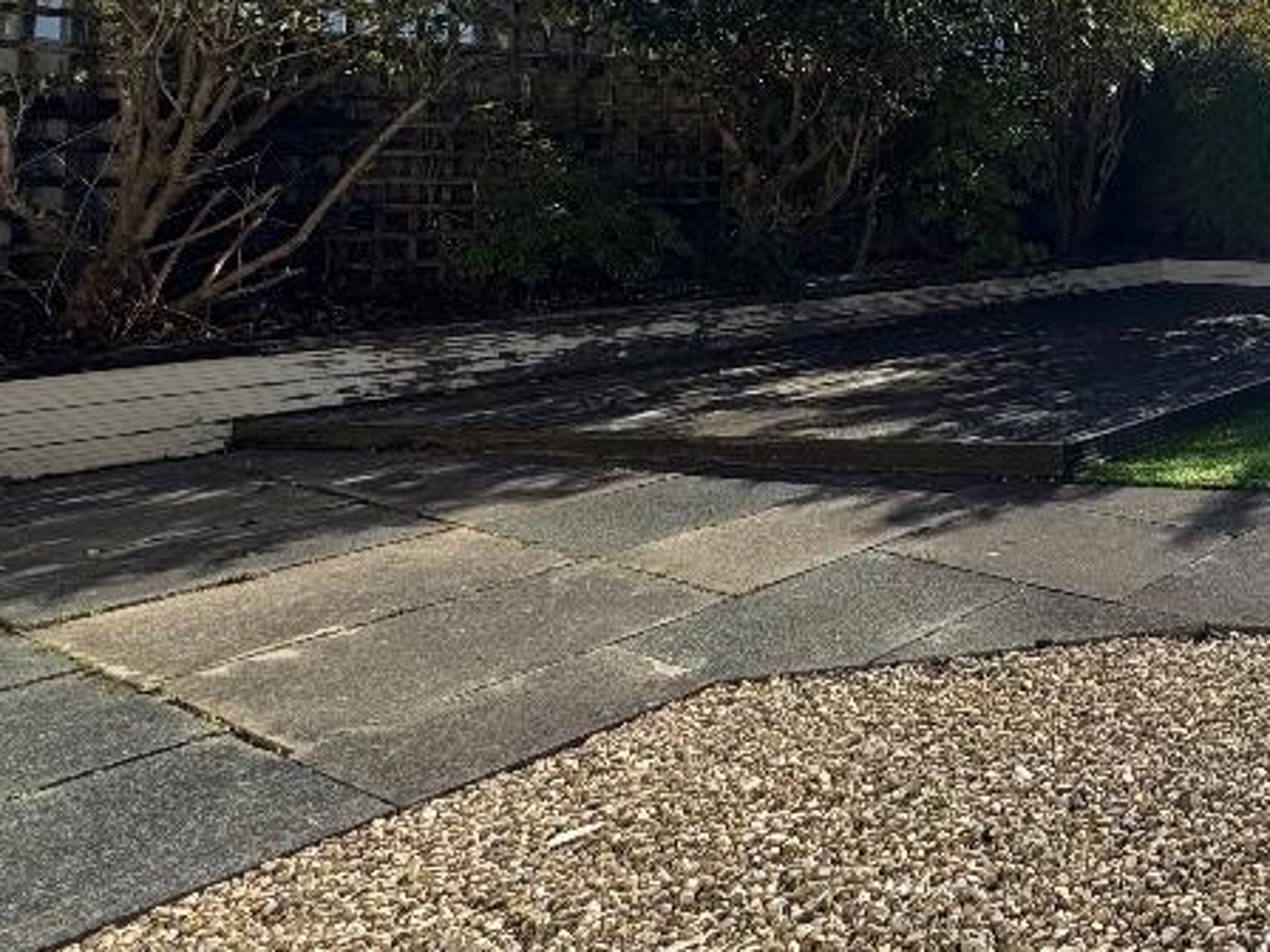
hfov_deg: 43.3
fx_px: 1174
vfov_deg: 41.5
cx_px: 1415
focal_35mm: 32
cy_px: 142
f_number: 2.2
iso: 50
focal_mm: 2.22
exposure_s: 1/2028
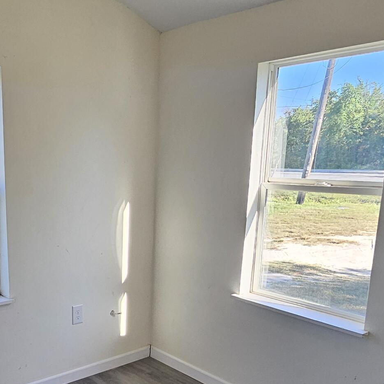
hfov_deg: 41.9
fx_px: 464
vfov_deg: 44.1
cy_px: 265
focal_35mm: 37
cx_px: 51
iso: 50
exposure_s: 1/120
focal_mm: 1.74
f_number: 2.2
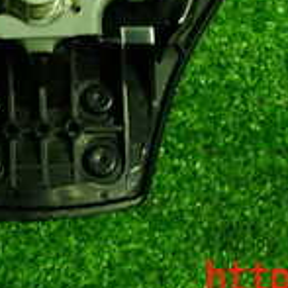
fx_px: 1017
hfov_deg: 16.0
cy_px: -137
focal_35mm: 108
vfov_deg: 15.0
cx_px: 61
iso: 200
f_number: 2.3
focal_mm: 5.4
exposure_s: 1/30
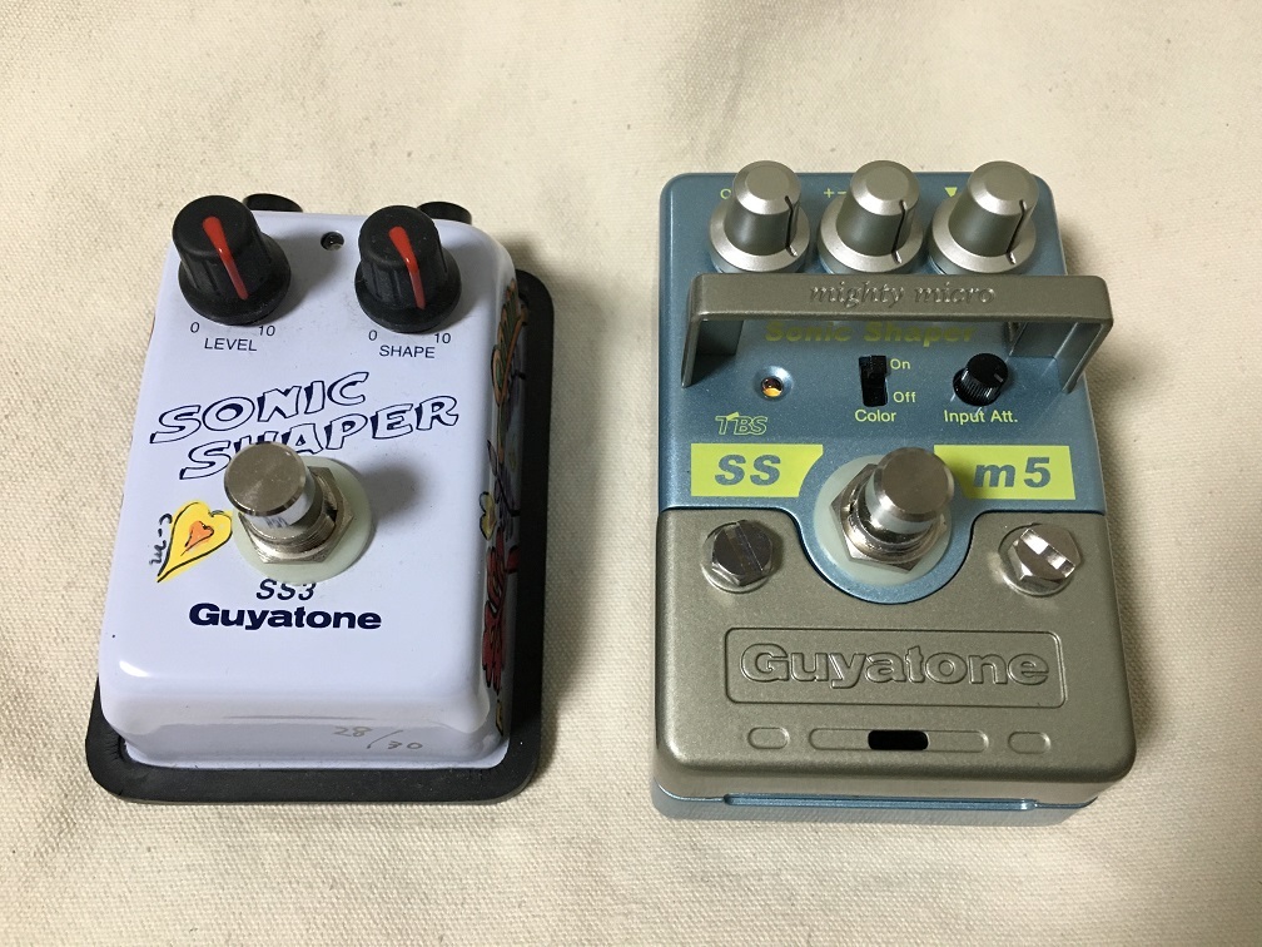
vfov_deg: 48.2
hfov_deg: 61.7
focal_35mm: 29
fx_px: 1057
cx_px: 631
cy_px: 474
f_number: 2.2
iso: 160
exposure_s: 1/33
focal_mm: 4.15
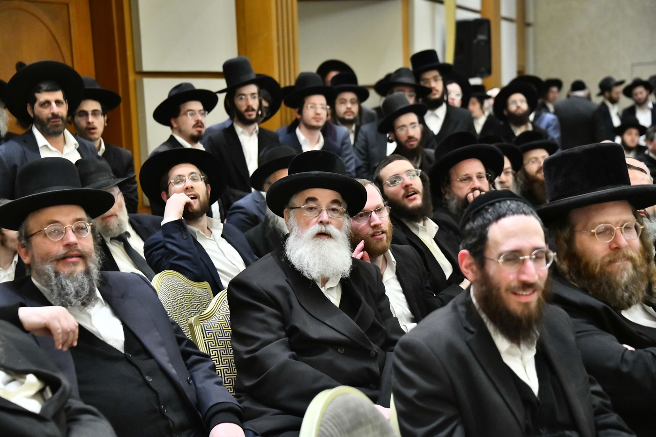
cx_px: 328
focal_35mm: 85
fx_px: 1549
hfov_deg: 23.9
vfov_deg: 16.1
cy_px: 218
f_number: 5
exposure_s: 1/60
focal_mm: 85
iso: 4000
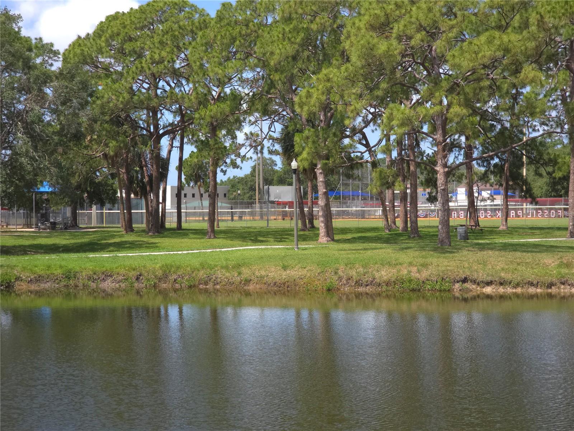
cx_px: 287
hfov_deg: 28.2
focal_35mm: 69
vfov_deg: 21.3
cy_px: 216
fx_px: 1144
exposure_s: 1/980
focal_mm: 7.9
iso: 50
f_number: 2.4
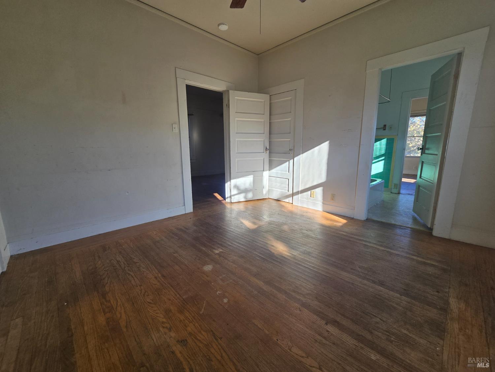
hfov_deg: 106.2
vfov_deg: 89.9
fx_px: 186
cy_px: 186
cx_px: 248
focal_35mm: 13
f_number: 2.2
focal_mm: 2.2
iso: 50
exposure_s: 1/247
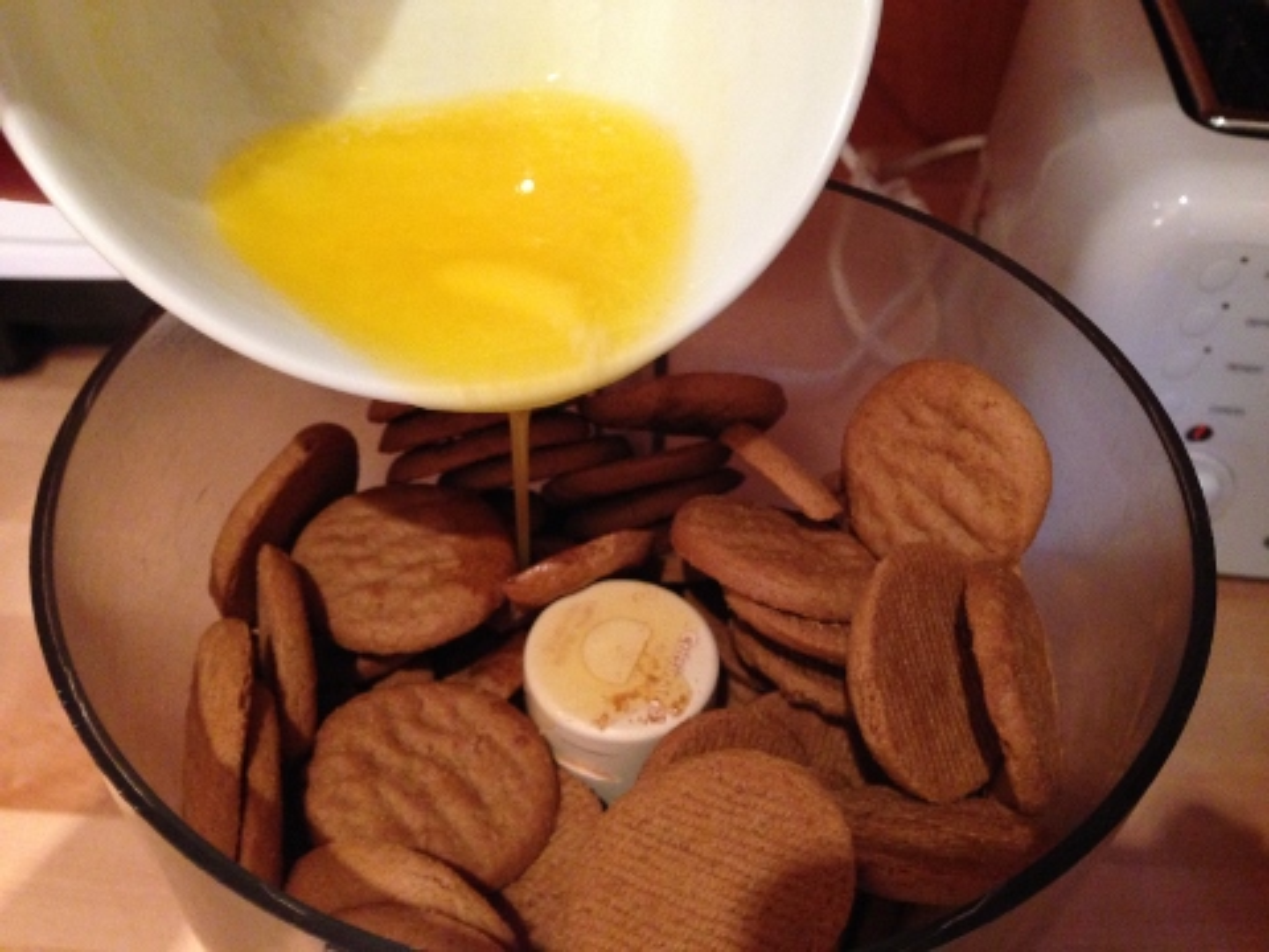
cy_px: 476
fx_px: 1210
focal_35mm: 33
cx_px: 634
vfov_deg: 42.9
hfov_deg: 55.4
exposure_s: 1/15
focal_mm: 4.12
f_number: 2.4
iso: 400
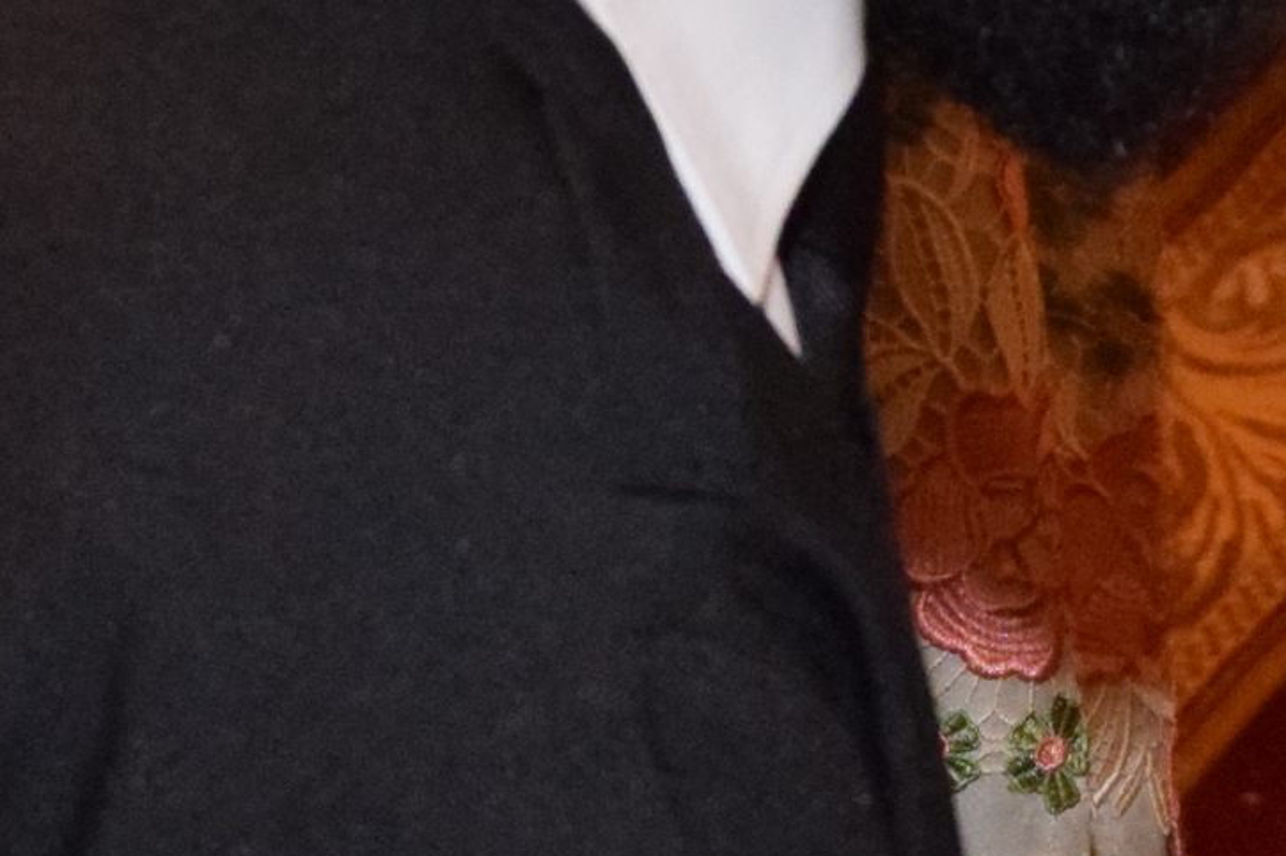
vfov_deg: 5.7
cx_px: 1476
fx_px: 8642
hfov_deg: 8.4
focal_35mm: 242
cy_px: 560
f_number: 4
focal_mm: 26
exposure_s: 1/50
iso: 2000
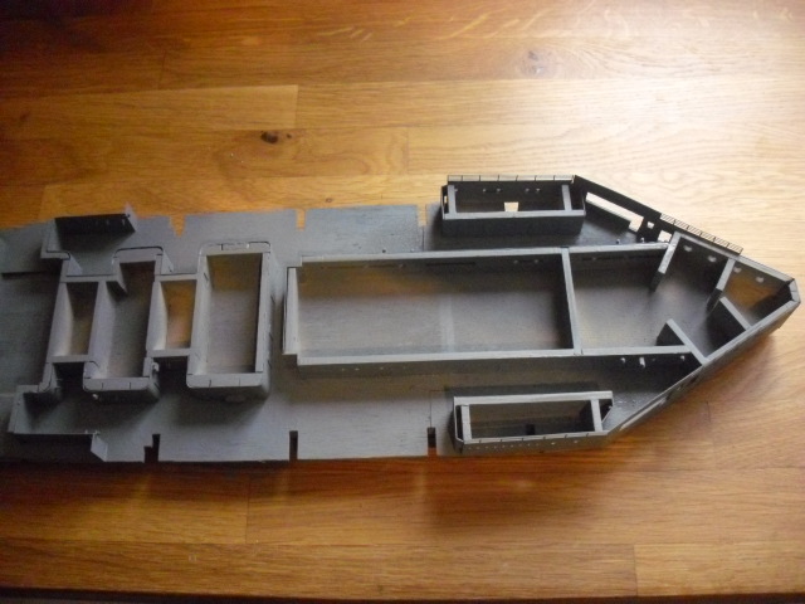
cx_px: 402
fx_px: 884
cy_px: 302
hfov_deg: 49.0
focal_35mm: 38
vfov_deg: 37.7
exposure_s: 1/80
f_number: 2.8
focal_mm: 6.2
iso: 800
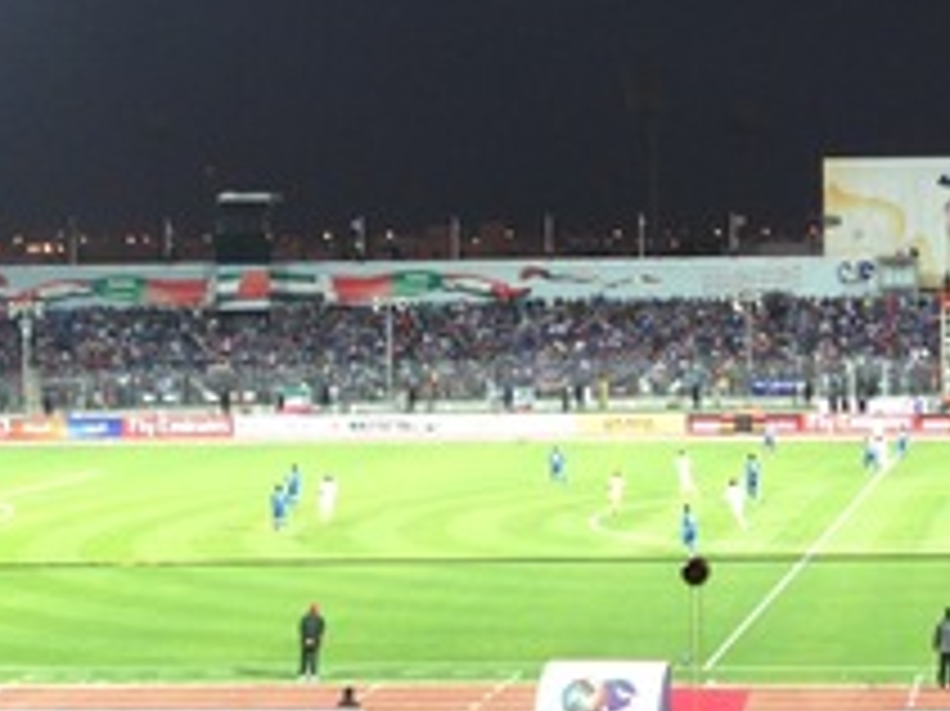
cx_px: 878
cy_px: 243
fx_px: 2743
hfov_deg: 19.3
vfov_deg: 14.8
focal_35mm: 100
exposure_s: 1/20
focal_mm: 4.13
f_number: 2.4
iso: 64
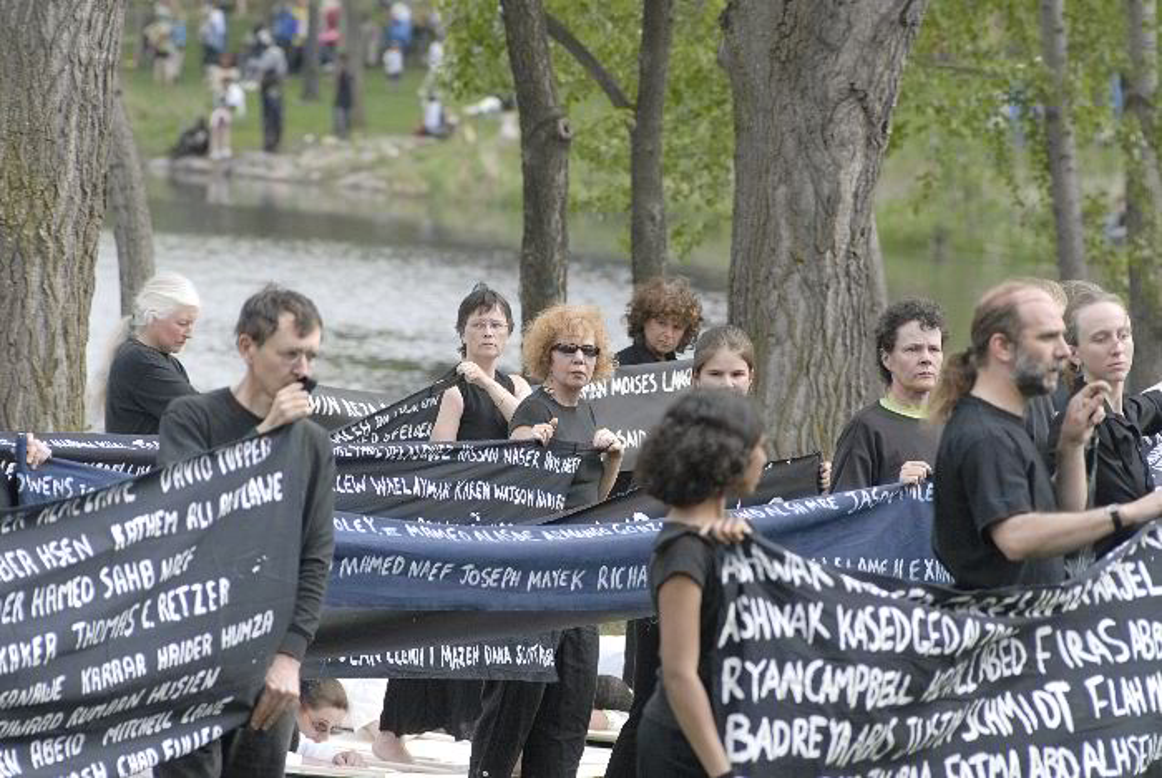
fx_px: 9697
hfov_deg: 6.9
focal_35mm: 300
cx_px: 581
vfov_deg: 4.6
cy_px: 389
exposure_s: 1/400
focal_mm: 200
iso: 400
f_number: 5.6
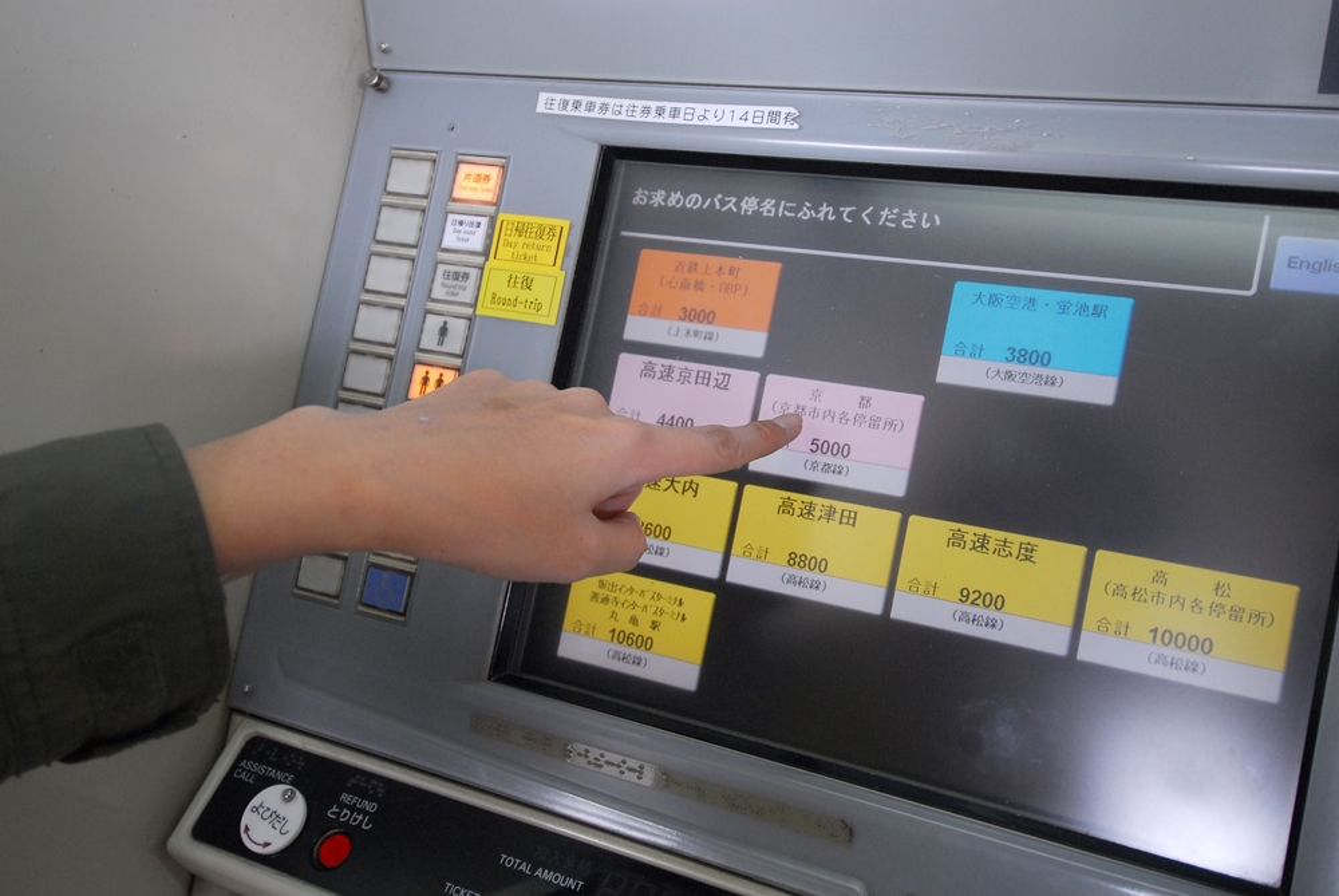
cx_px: 670
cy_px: 448
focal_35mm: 36
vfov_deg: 37.0
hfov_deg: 53.1
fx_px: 1340
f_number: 4
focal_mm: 24
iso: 500
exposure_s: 1/40
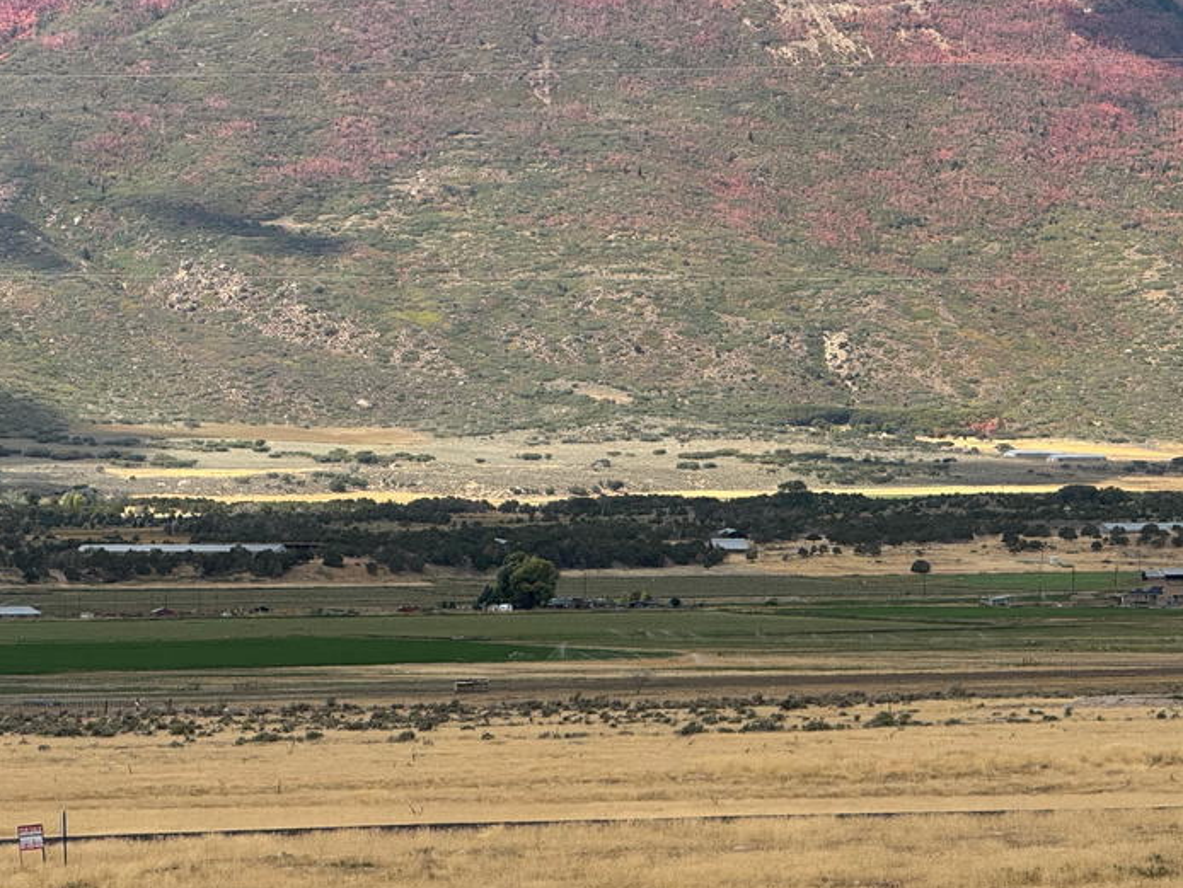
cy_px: 445
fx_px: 6051
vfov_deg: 8.4
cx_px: 559
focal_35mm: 177
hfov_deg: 11.2
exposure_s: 1/1451
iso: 50
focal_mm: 15.66
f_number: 2.8
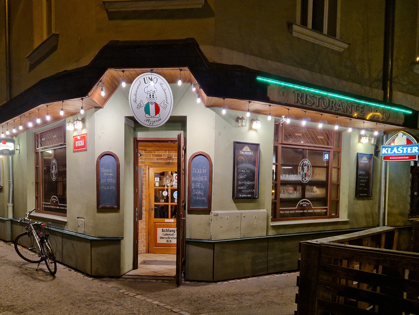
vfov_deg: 46.3
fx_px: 363
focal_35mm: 30
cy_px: 201
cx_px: 183
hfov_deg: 59.8
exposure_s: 1/50
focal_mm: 5.4
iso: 640
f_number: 1.8
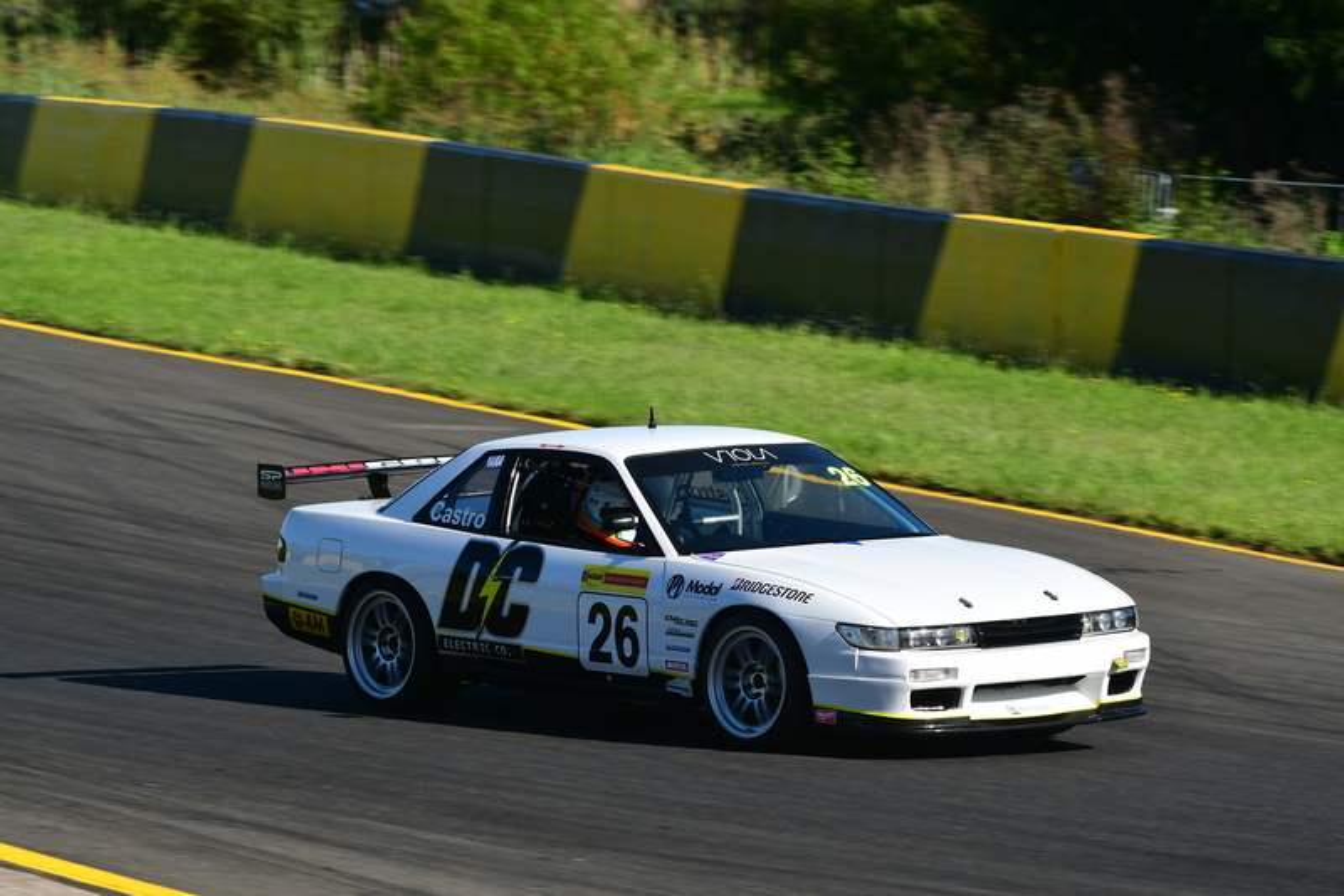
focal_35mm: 300
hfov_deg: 6.9
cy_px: 448
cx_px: 672
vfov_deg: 4.6
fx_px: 11197
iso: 250
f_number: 11
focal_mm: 200
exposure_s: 1/320
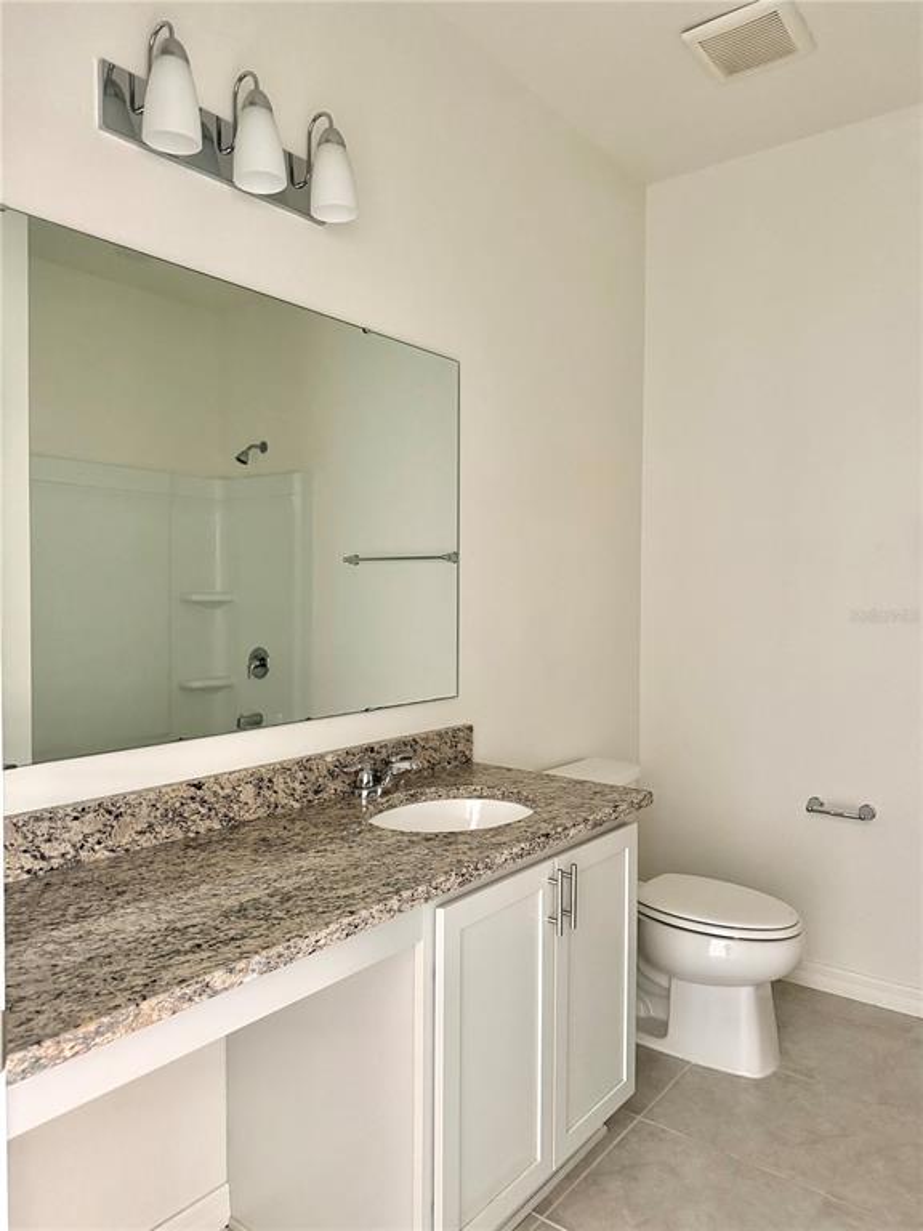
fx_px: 853
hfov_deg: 56.8
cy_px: 616
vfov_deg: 71.6
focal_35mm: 24
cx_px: 462
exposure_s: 1/44
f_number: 1.78
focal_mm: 6.76
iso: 800
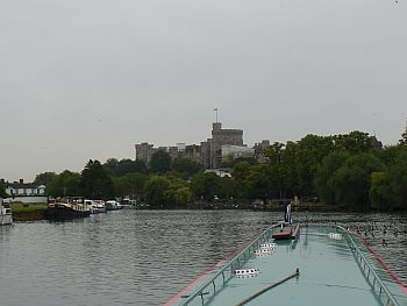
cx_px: 204
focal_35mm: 80
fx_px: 941
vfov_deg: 18.5
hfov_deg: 24.4
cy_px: 153
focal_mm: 13.4
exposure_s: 1/250
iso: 80
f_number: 5.6
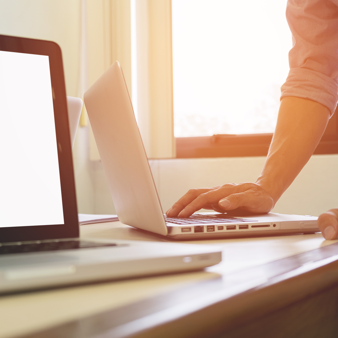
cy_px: 169
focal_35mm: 58
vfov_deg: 29.6
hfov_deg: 29.5
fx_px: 641
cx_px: 178
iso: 500
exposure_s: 1/80
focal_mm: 30.2
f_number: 3.6
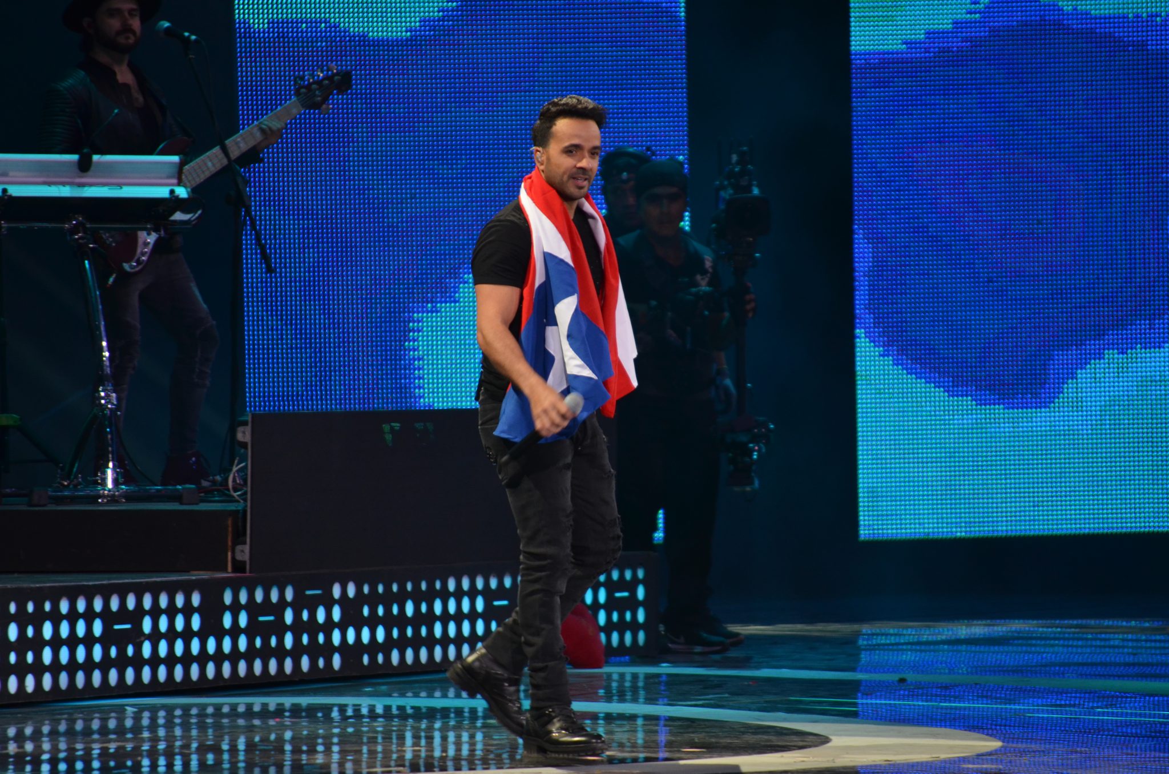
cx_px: 584
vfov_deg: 4.8
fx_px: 9234
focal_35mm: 285
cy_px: 387
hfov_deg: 7.2
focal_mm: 190
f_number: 5.6
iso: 800
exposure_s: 1/125
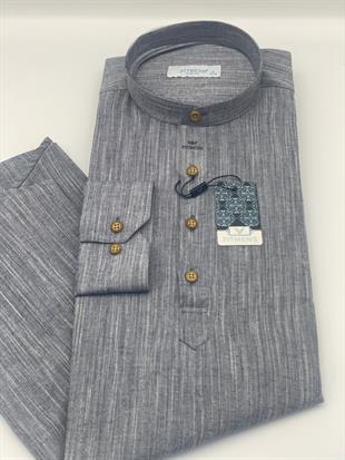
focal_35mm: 52
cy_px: 230
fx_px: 691
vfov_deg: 36.8
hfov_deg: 28.0
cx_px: 172
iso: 25
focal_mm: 6
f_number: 2
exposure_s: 1/190
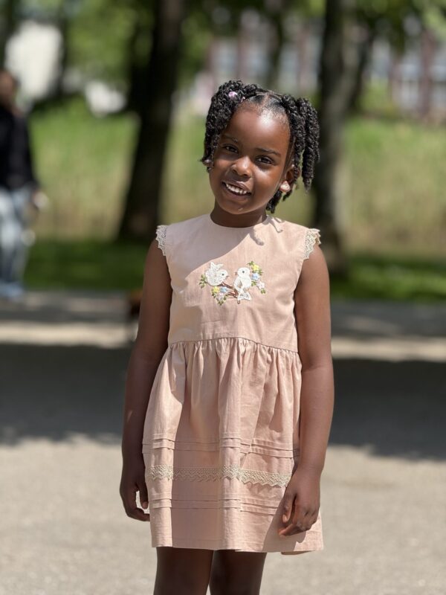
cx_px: 223
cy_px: 298
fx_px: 2061
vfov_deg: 16.4
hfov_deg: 12.3
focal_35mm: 120
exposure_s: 1/621
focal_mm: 15.66
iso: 50
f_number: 2.8
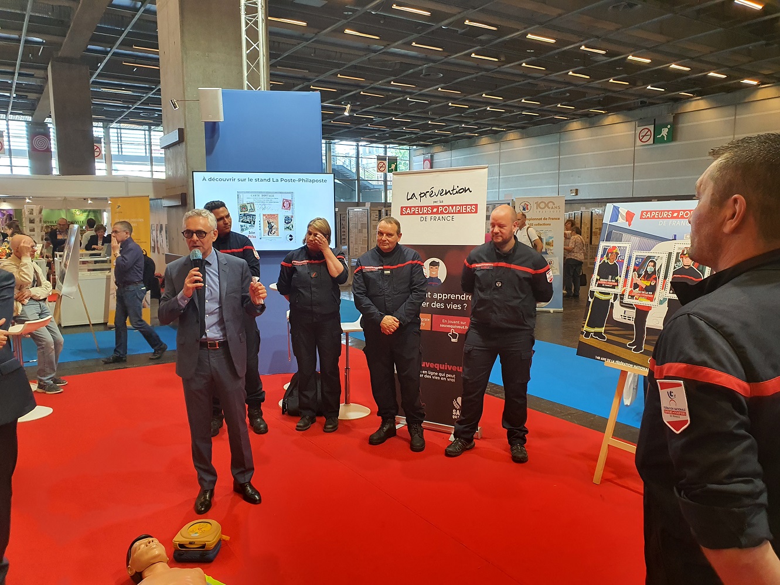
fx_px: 586
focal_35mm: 26
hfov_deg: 67.3
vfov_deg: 53.1
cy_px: 292
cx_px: 390
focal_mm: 4.3
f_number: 2.4
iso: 320
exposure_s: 1/100
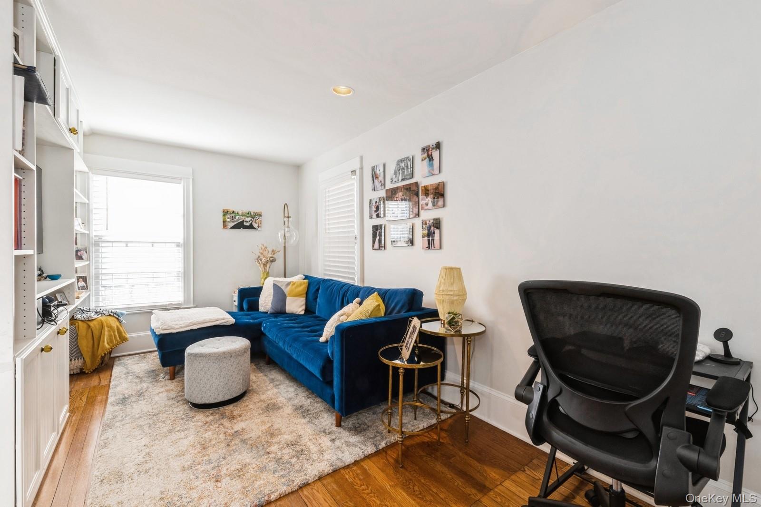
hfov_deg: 100.4
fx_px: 317
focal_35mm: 15
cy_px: 254
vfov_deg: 77.3
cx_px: 380
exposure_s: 1/15
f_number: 14
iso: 640
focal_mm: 15
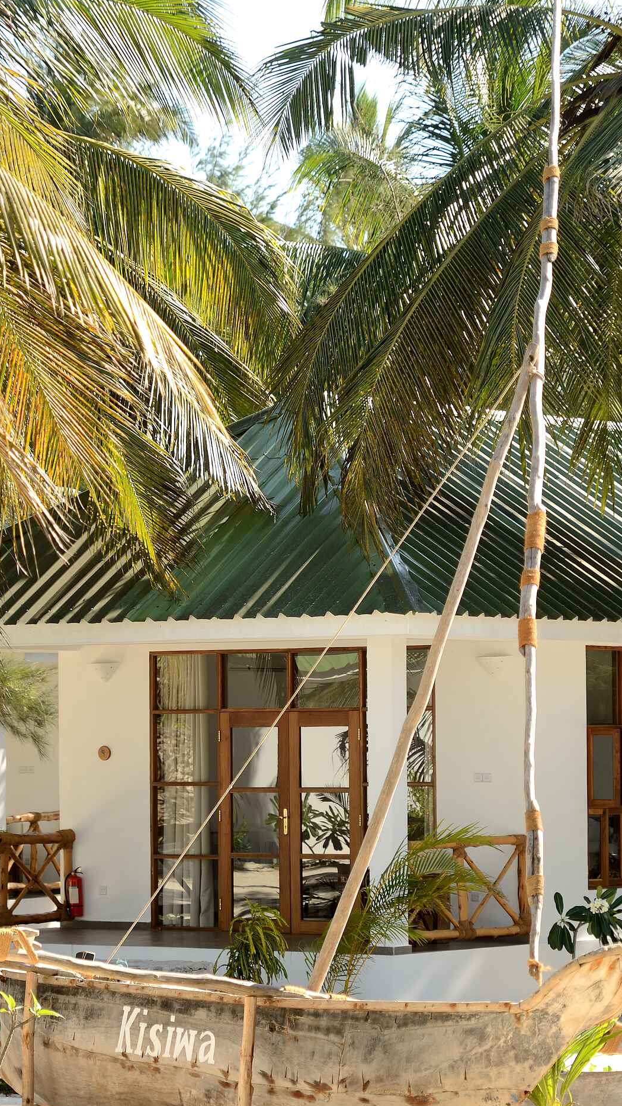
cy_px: 596
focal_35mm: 142
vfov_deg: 15.1
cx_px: 233
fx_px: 4166
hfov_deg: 8.5
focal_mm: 70
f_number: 3.5
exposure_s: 1/400
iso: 100
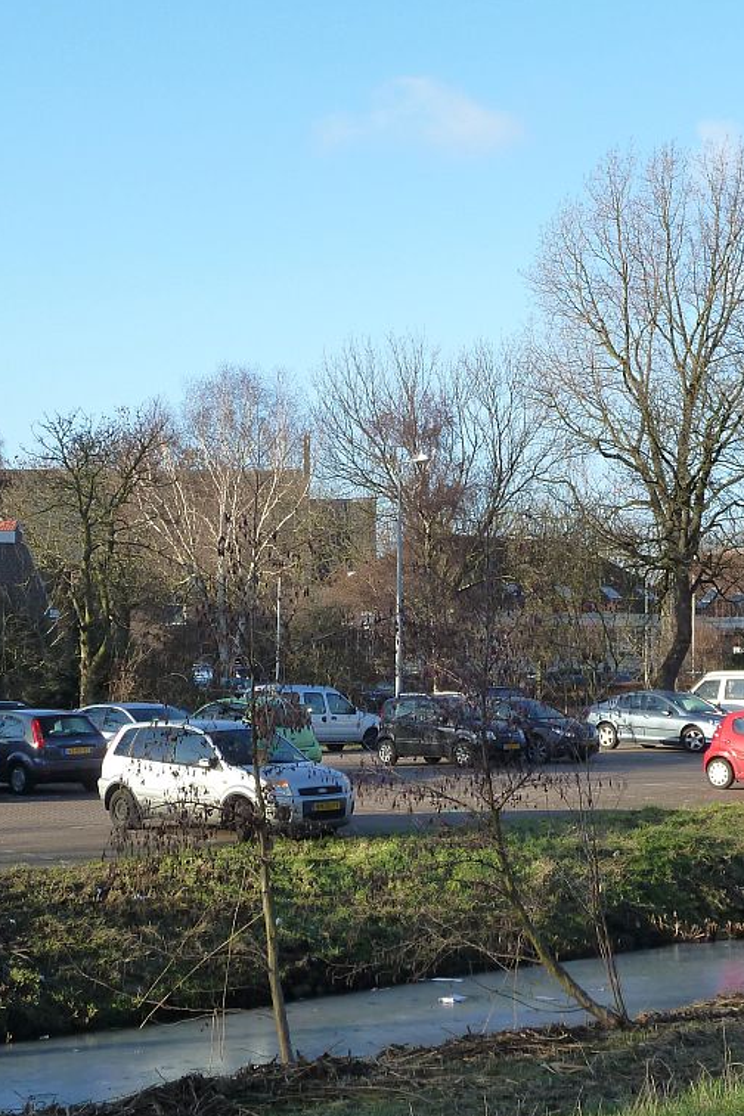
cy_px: 559
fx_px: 1922
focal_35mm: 62
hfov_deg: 21.9
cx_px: 465
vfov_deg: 32.4
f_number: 4
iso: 125
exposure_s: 1/200
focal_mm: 7.3
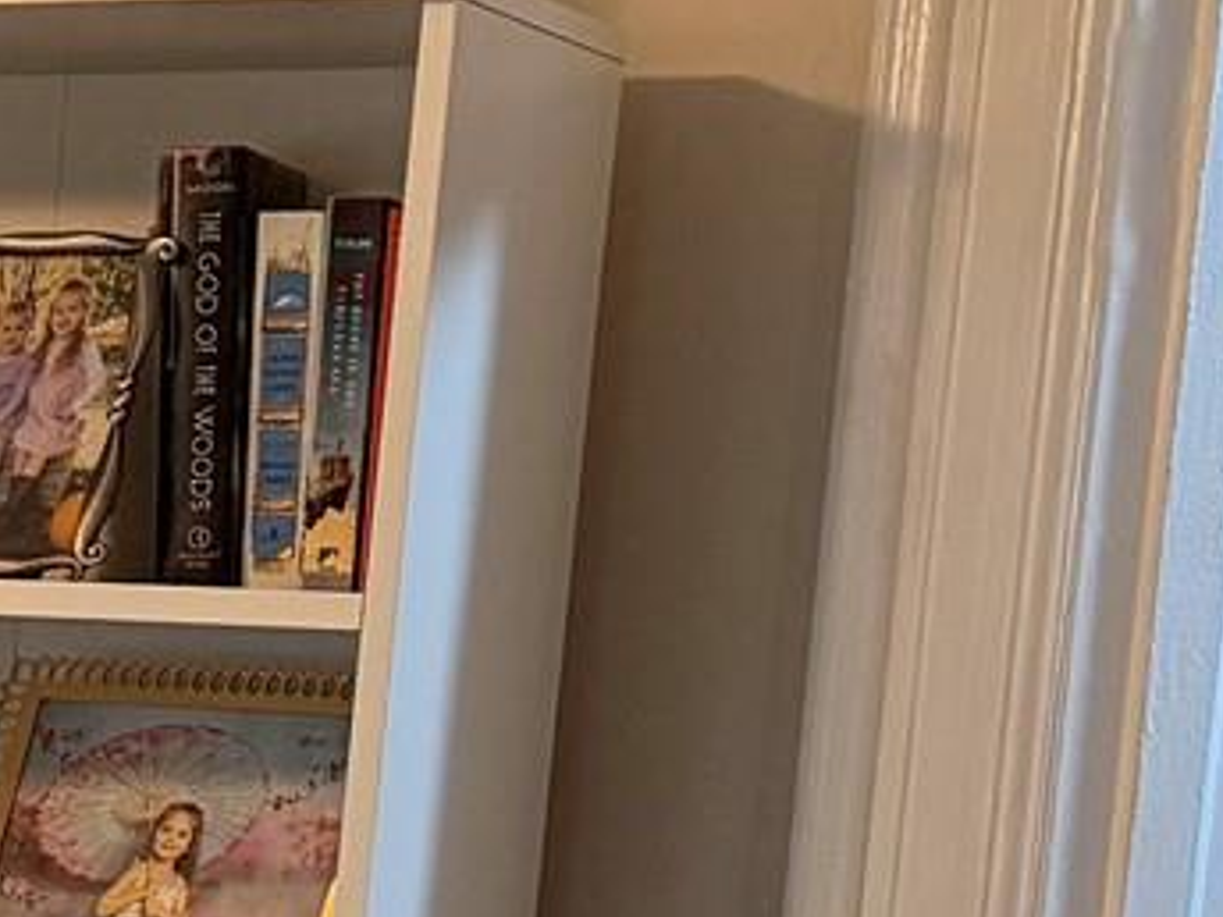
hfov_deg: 11.4
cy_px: 1127
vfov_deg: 10.2
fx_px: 5052
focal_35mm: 143
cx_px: -1714
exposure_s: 1/120
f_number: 1.78
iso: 400
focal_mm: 6.76
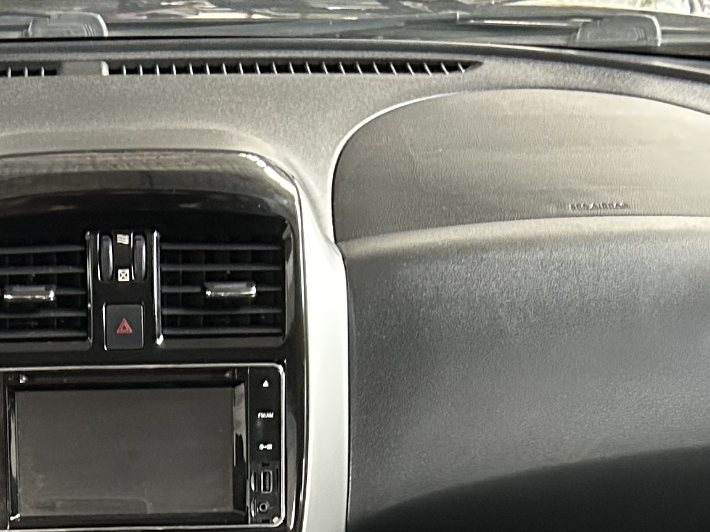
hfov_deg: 21.2
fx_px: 1866
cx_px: 97
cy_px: 923
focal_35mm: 91
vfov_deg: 14.5
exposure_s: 1/30
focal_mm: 5.7
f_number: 1.5
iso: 640
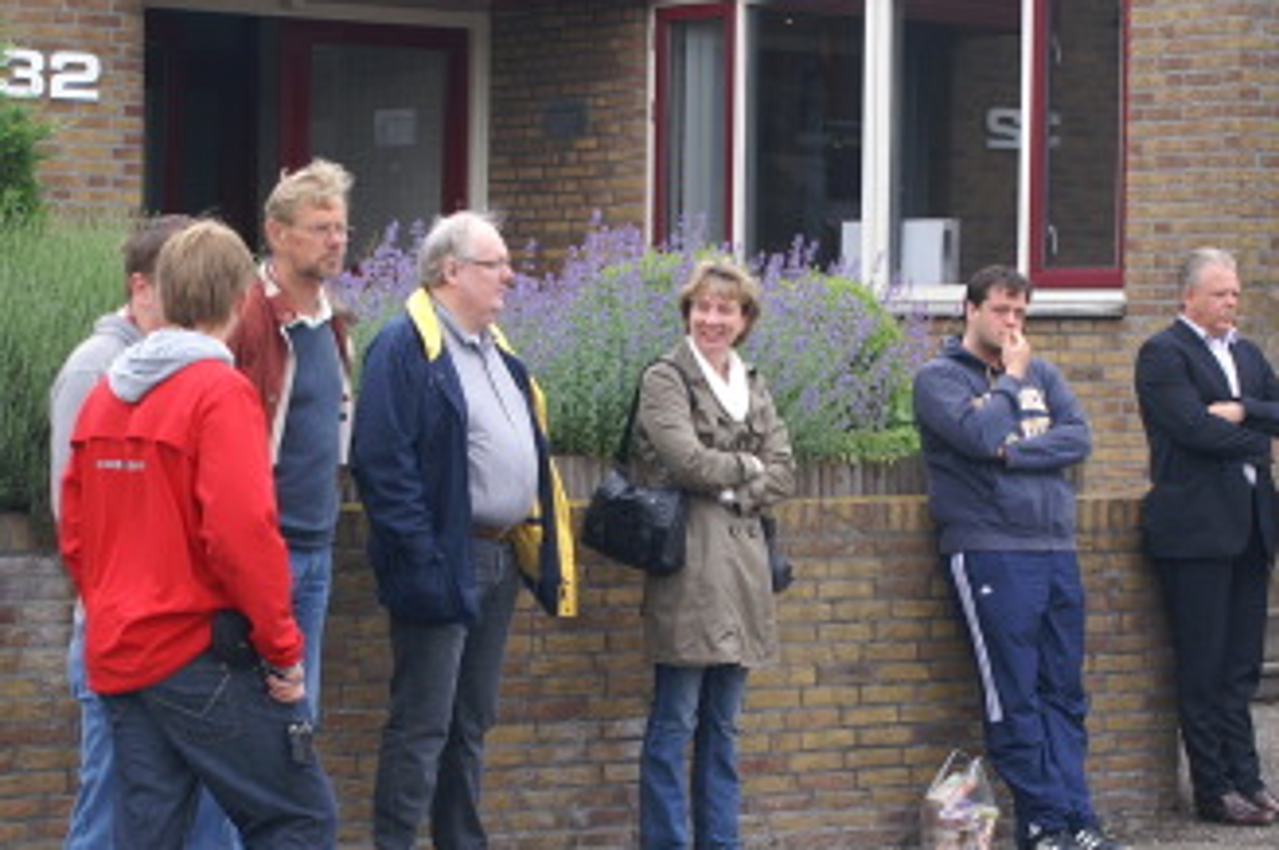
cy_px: 448
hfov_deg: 17.5
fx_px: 4153
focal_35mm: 117
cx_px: 811
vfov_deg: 11.7
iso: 160
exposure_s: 1/80
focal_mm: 40
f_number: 5.6
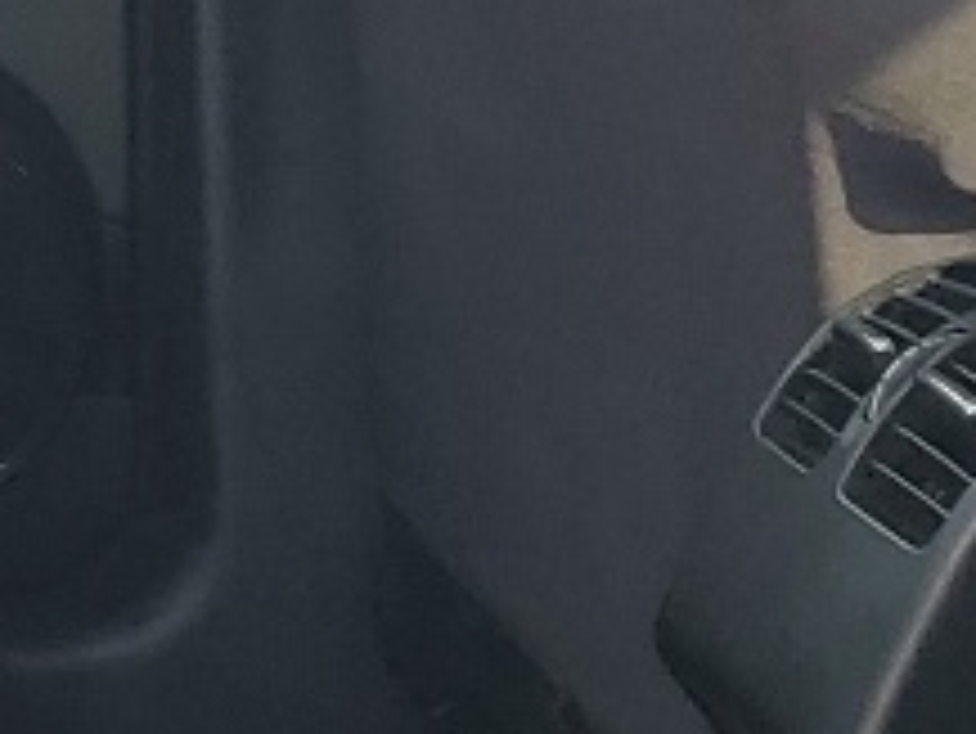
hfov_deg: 10.0
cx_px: -513
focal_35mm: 192
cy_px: 81
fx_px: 5416
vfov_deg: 7.7
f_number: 1.5
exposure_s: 1/455
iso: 50
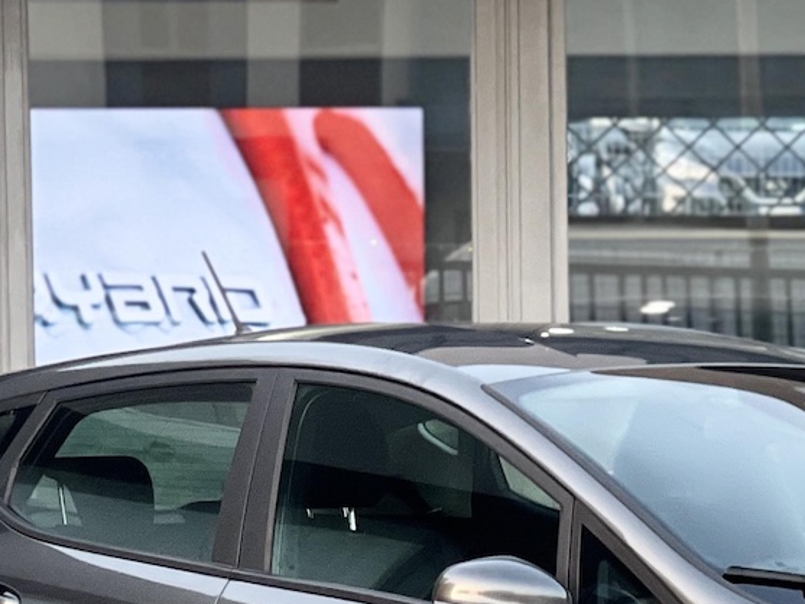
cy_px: 751
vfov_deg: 8.2
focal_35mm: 179
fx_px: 4164
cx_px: 703
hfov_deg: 11.0
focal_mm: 7.5
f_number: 2.2
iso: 125
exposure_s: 1/121
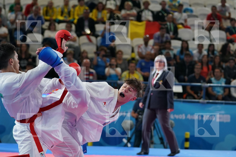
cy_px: 78
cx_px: 118
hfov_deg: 15.8
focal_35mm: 130
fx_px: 852
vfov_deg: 10.5
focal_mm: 87
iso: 1600
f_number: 2.8
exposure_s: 1/1000
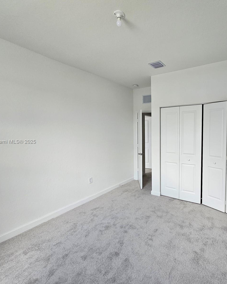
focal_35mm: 17
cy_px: 142
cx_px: 150
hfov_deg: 74.8
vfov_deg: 89.6
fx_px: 143
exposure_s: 1/77
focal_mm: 2.2
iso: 160
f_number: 2.2
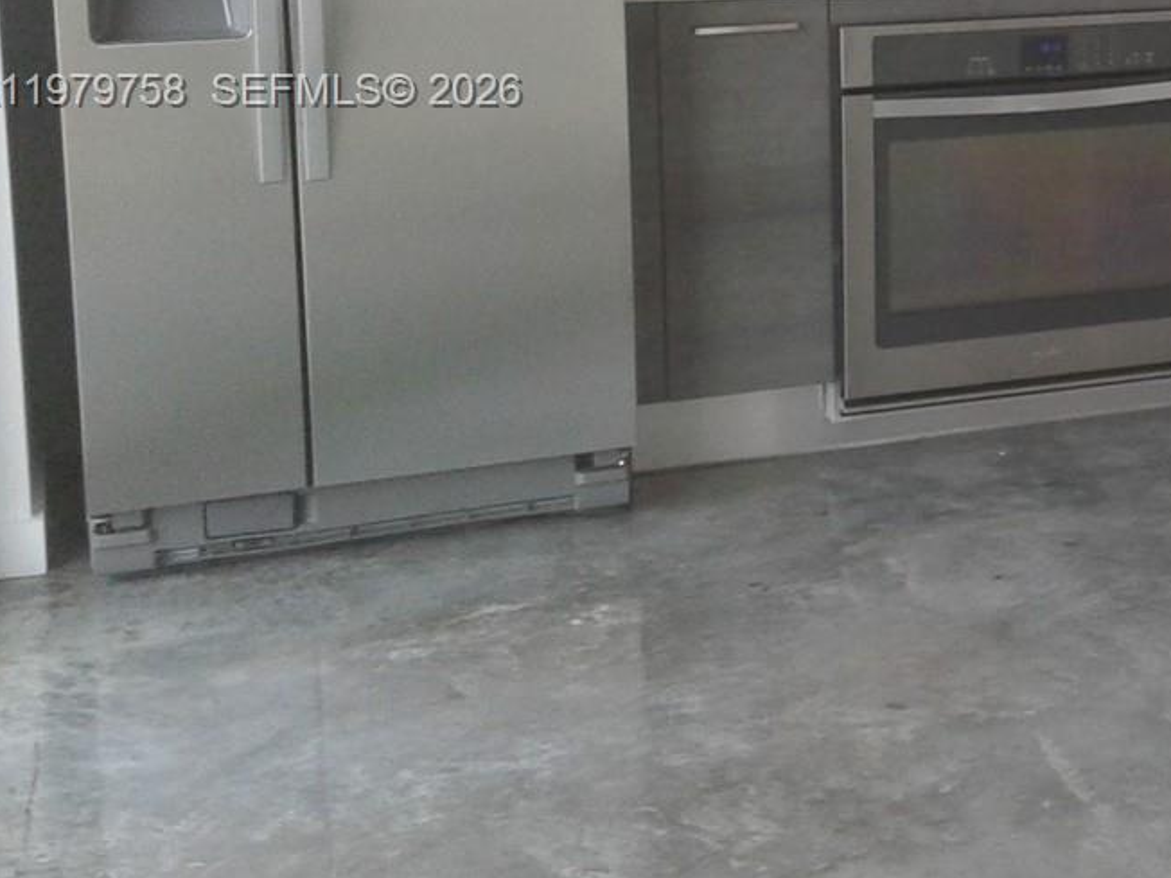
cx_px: 1399
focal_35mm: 81
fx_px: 2740
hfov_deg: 22.3
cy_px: 93
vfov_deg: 17.9
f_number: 2.2
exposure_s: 1/50
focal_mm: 3.3
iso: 50
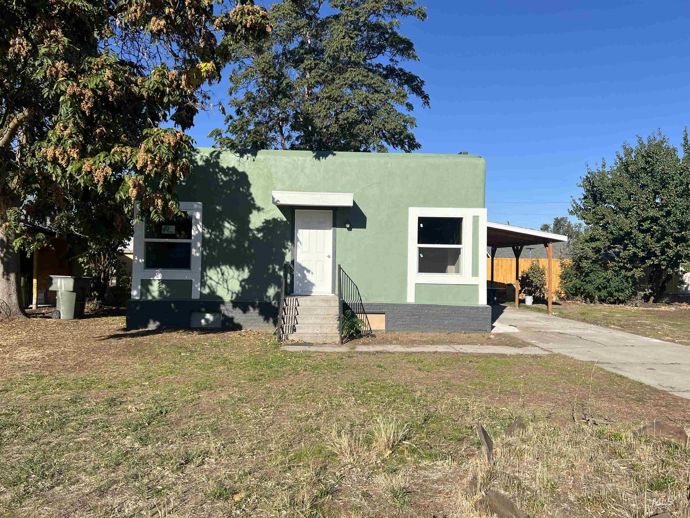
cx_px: 345
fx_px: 518
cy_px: 259
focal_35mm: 26
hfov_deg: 67.3
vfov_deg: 53.1
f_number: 1.5
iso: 50
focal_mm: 5.7
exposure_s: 1/4274
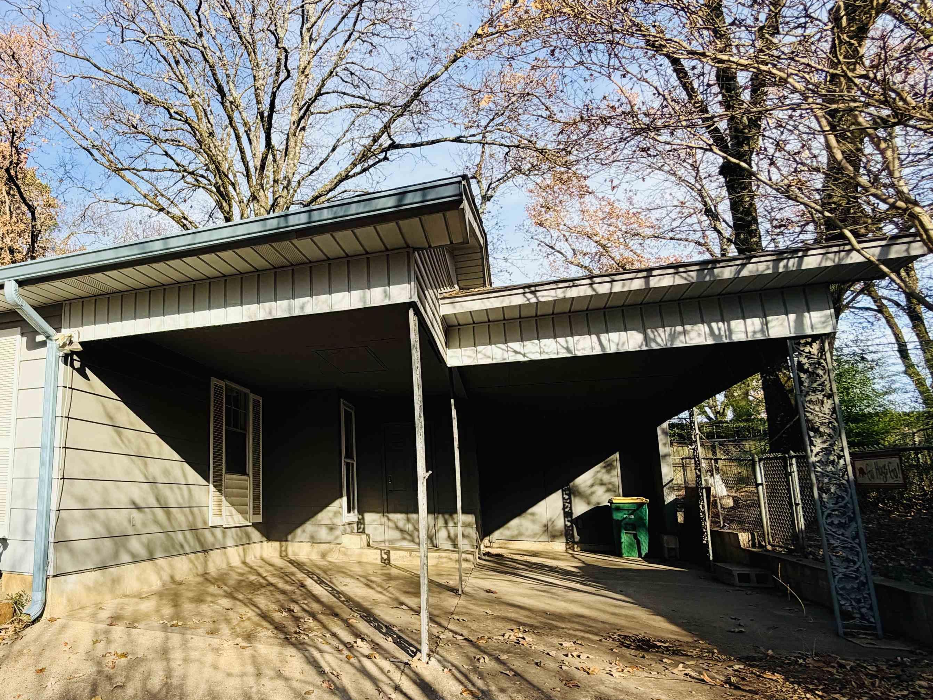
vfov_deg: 78.1
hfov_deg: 94.5
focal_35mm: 16
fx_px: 431
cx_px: 450
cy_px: 366
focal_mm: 2.22
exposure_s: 1/770
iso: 40
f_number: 2.2
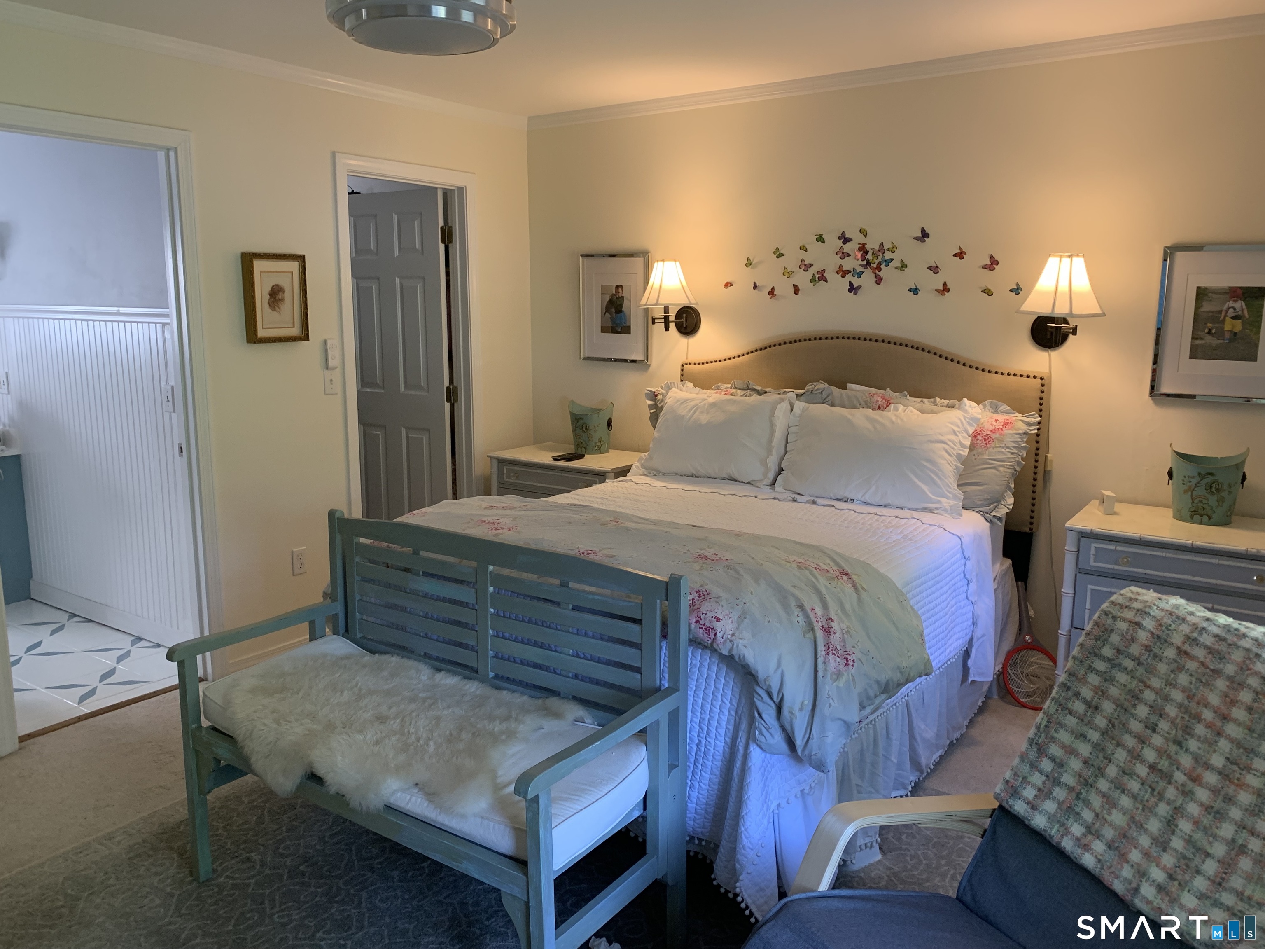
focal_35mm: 26
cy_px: 474
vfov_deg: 53.1
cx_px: 632
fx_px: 950
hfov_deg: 67.3
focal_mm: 4.25
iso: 125
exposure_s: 1/60
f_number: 1.8
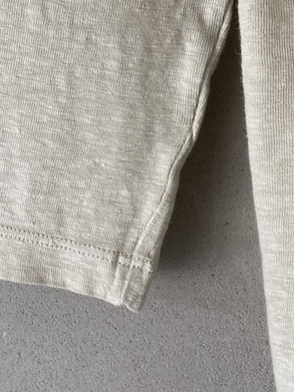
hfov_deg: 20.7
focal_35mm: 71
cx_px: 153
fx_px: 804
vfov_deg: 27.4
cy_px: 183
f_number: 1.8
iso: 80
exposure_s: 1/122
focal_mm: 4.25
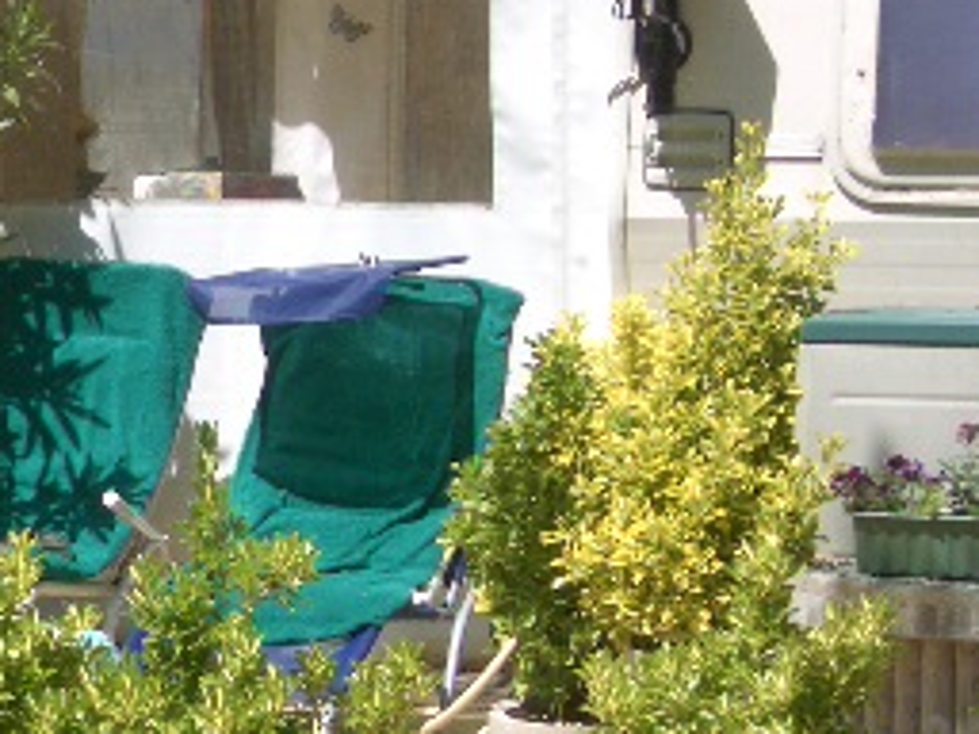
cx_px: -69
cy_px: 401
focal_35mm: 155
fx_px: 4384
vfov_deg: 9.6
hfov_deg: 12.5
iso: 50
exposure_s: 1/800
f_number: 3.5
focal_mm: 10.2
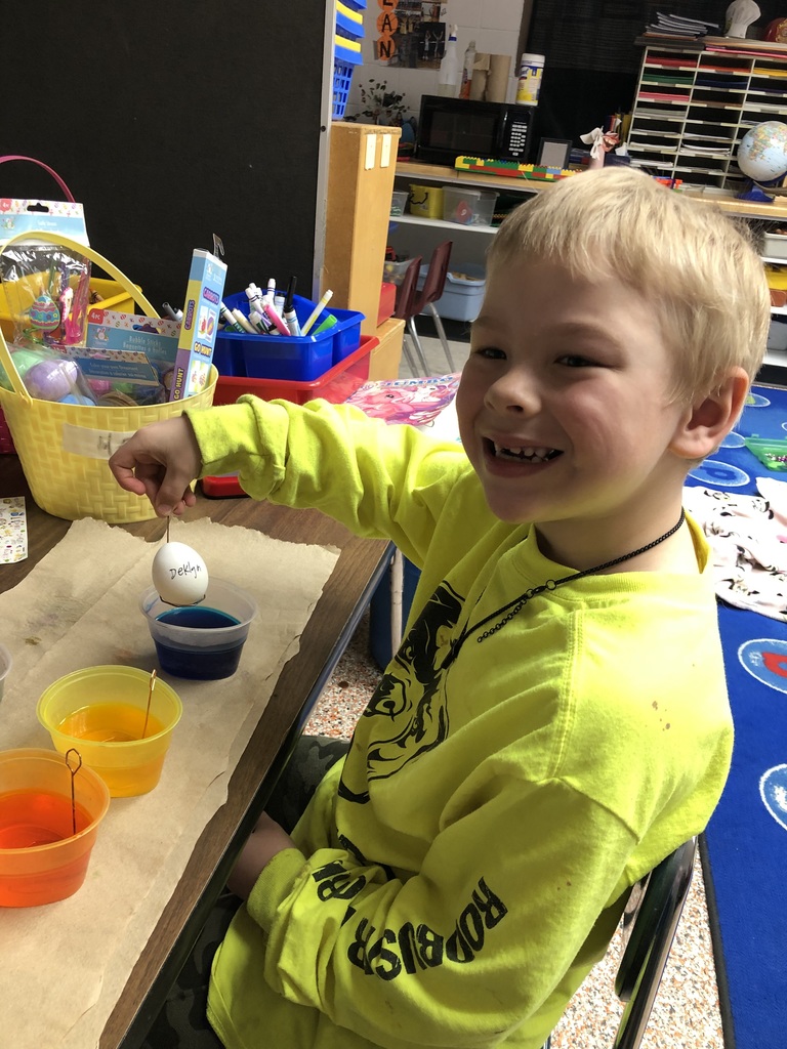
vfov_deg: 63.4
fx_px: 849
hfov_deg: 49.7
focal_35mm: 28
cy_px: 524
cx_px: 394
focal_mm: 3.99
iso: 40
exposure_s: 1/15
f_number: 1.8
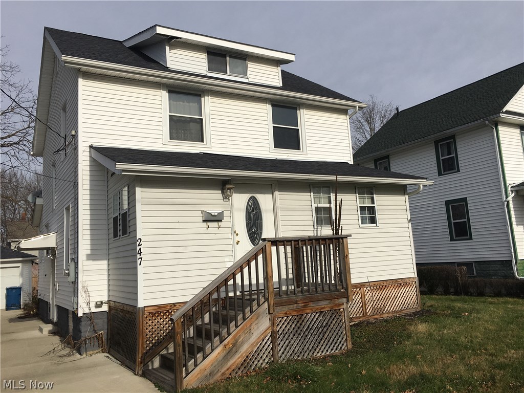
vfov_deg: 48.2
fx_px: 439
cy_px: 196
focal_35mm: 29
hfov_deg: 61.7
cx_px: 262
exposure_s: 1/2959
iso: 25
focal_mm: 4.15
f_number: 2.2
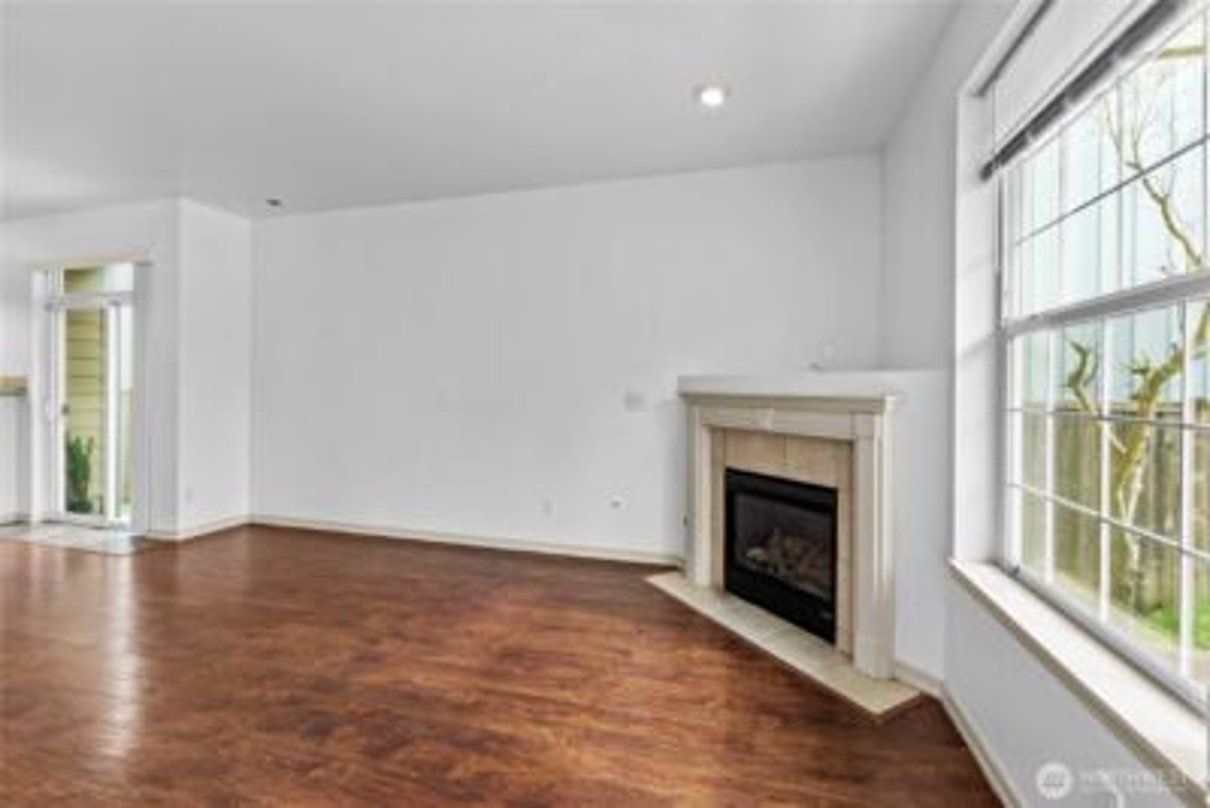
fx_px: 504
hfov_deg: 100.4
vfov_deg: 77.4
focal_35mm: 15
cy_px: 404
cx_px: 605
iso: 400
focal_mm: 10
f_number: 9
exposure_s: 1/5
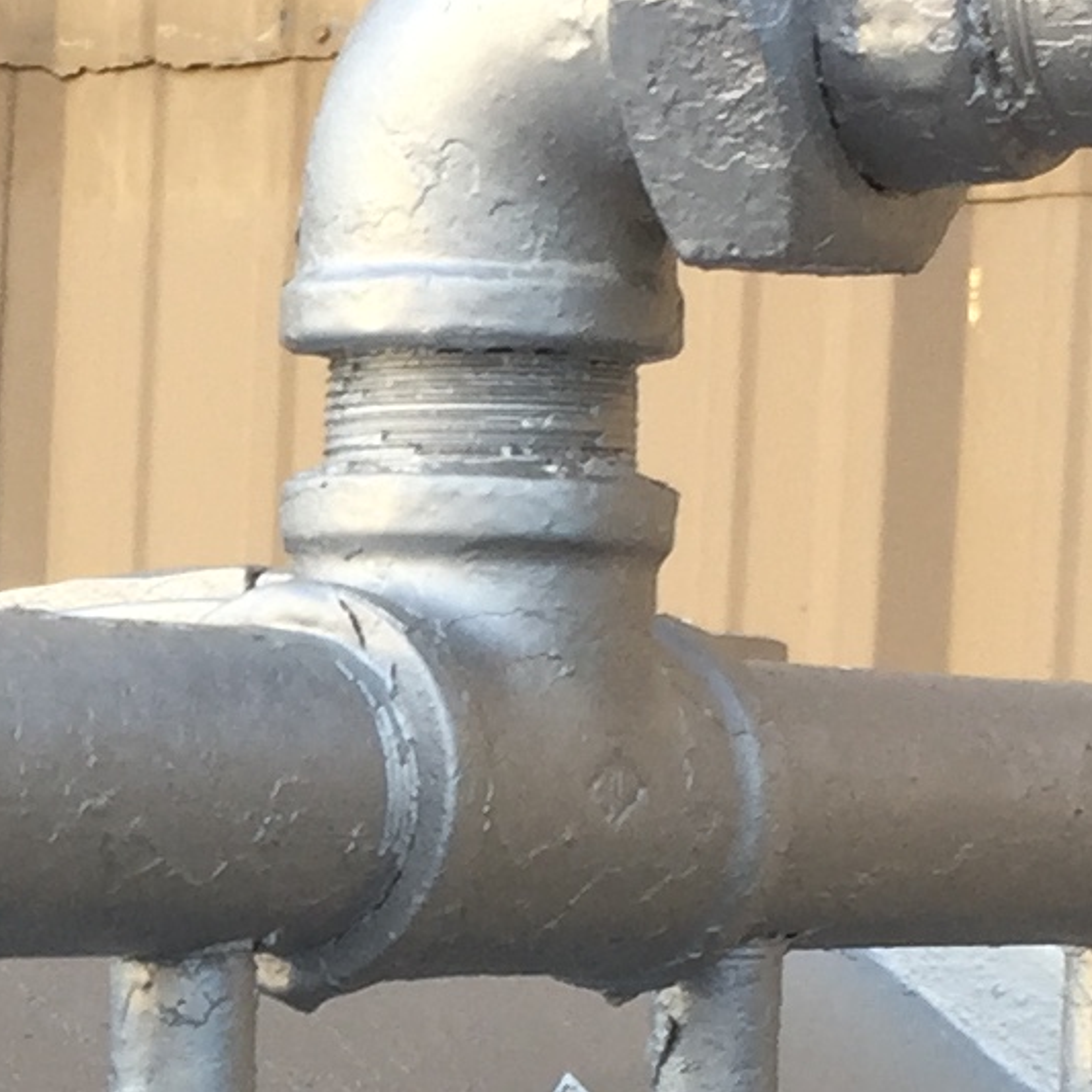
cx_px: -10
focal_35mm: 157
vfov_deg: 11.1
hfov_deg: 11.0
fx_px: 5603
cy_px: 947
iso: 40
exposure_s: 1/120
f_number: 2.2
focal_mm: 4.15
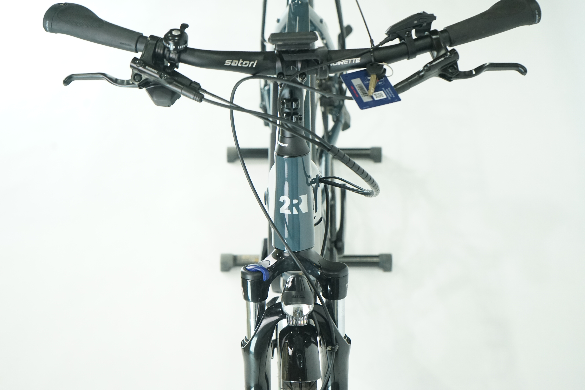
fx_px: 1137
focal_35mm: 70
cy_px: 195
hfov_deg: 28.8
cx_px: 292
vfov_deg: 19.5
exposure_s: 1/200
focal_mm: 70
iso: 2500
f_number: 5.6
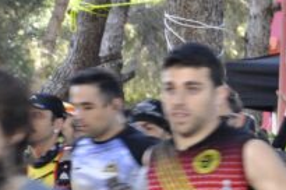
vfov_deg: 2.3
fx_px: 4759
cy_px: 207
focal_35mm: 600
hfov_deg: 3.4
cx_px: 665
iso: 500
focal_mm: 80
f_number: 5.3
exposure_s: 1/60
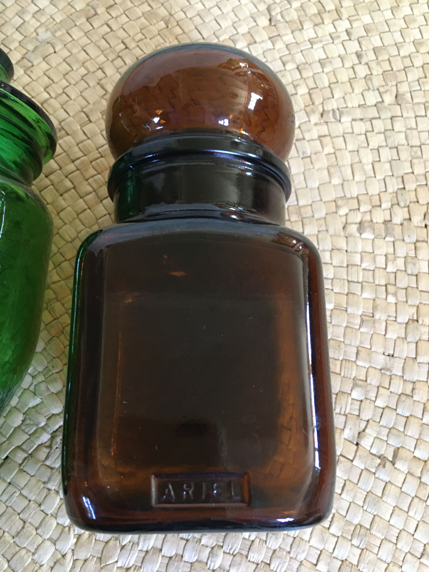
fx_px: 479
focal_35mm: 29
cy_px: 286
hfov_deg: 48.2
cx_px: 214
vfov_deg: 61.7
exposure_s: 1/17
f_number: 2.2
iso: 200
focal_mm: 4.15
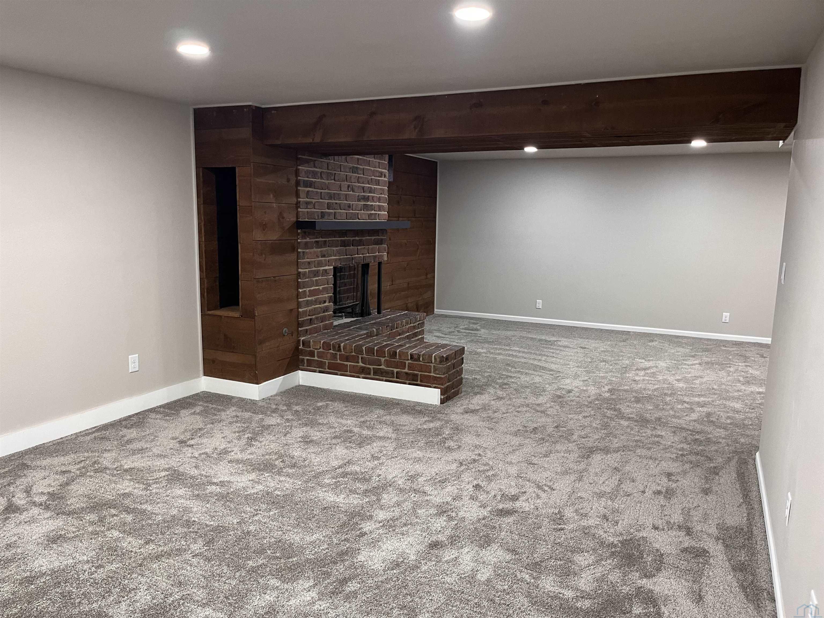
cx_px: 412
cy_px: 309
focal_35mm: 26
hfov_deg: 67.3
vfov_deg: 53.1
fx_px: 619
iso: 200
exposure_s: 1/60
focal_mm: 5.1
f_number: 1.6
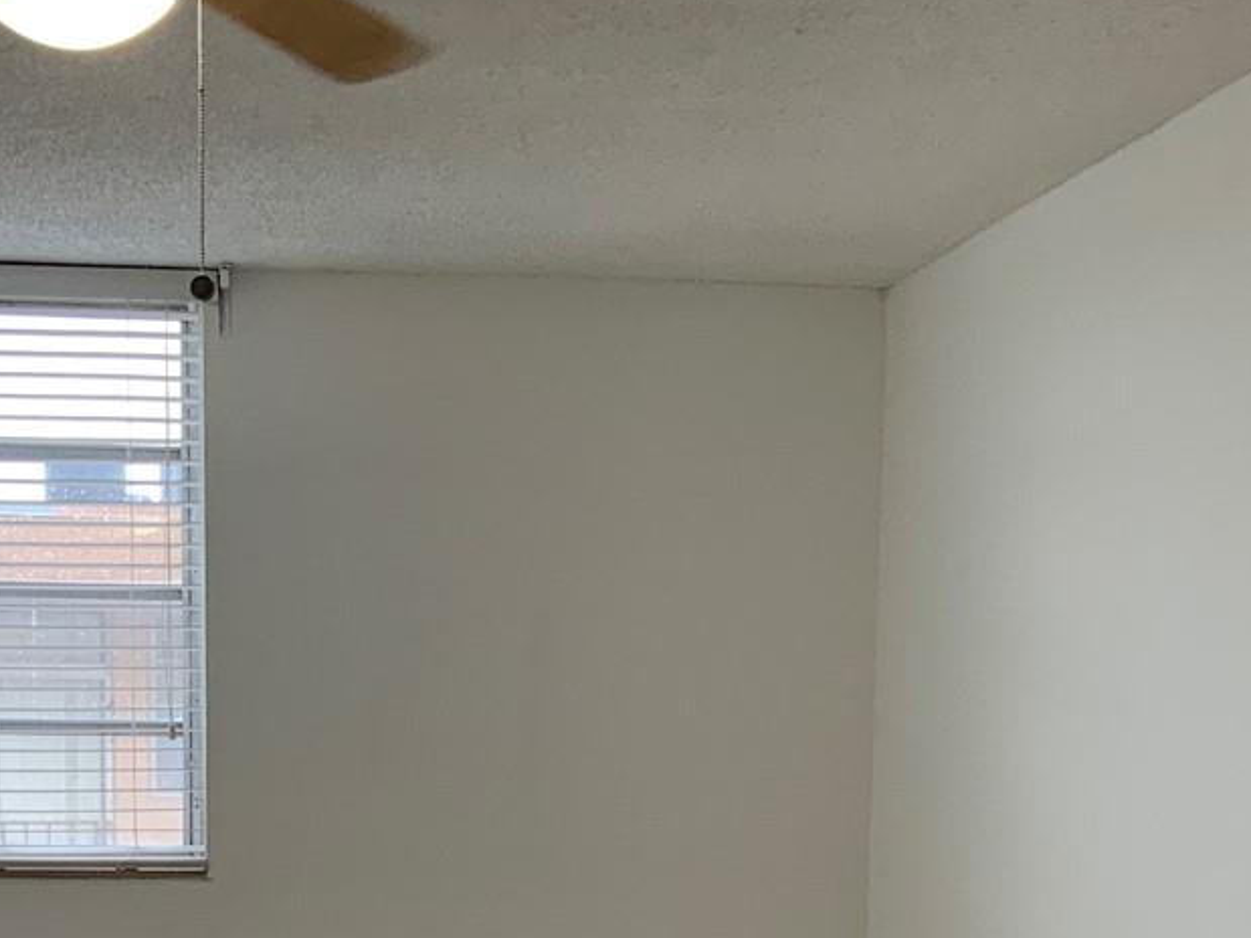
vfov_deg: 18.8
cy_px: 1055
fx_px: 2710
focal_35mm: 75
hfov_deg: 25.9
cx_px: 453
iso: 64
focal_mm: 3
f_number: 1.8
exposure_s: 1/120
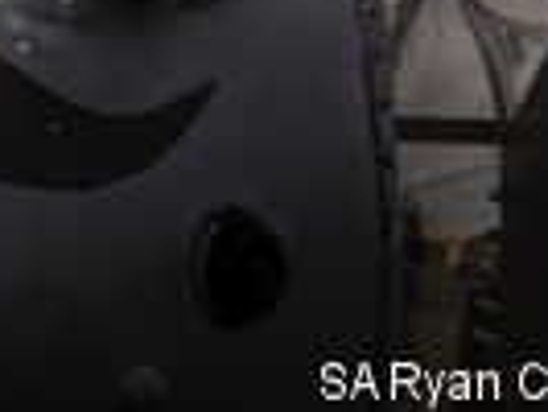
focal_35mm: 618
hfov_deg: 3.2
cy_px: -519
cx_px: -655
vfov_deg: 2.4
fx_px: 9792
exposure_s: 1/60
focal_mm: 122
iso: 100
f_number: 16
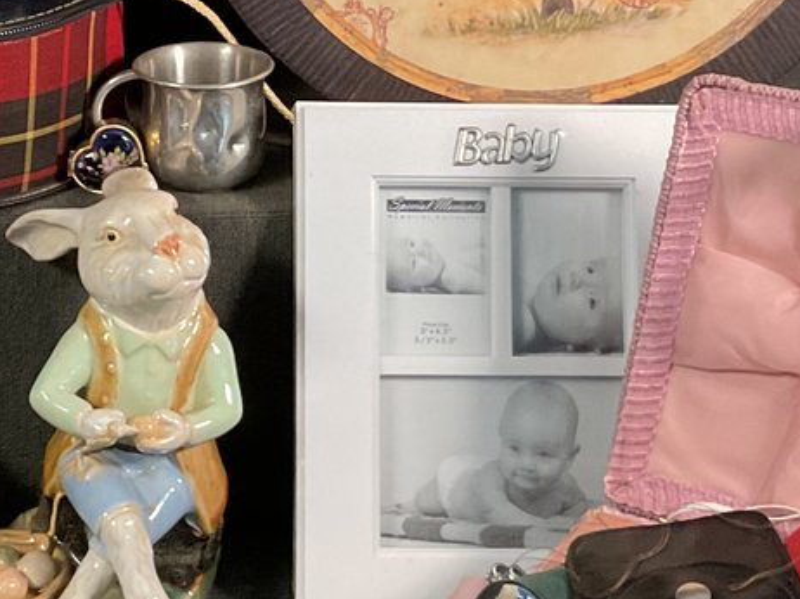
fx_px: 2194
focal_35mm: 95
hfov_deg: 20.6
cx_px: 254
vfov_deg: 15.5
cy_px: 198
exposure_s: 1/60
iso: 250
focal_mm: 3
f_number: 1.8
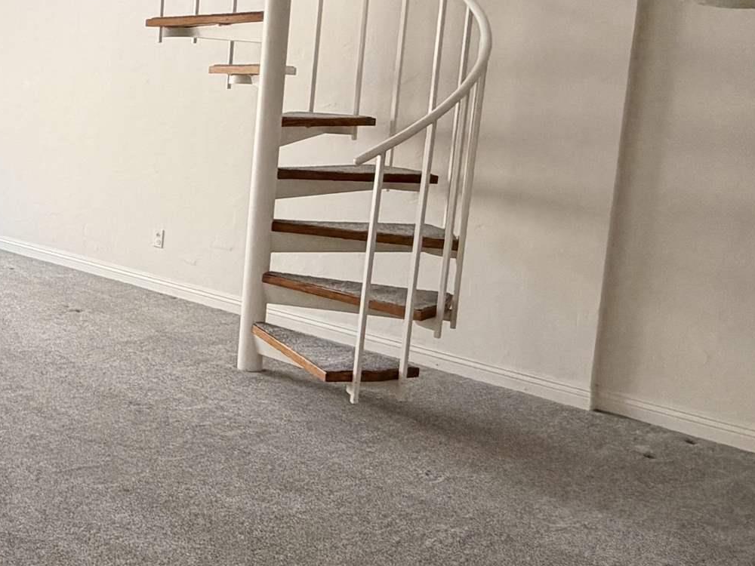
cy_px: 169
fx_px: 938
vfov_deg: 33.2
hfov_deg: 33.1
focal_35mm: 43
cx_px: -214
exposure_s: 1/121
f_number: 2.2
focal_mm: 2.22
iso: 160
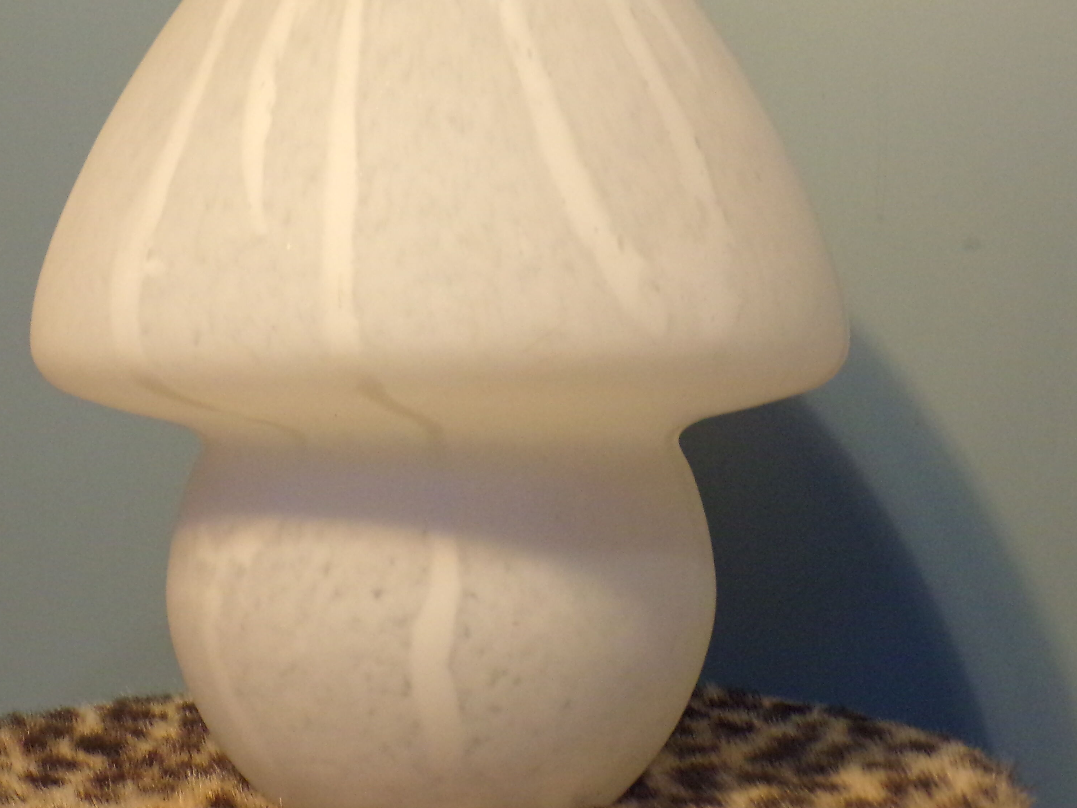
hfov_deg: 33.7
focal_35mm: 57
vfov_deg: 25.6
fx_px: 1773
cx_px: 462
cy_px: 326
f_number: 3.3
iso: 400
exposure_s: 1/12
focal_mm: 6.6
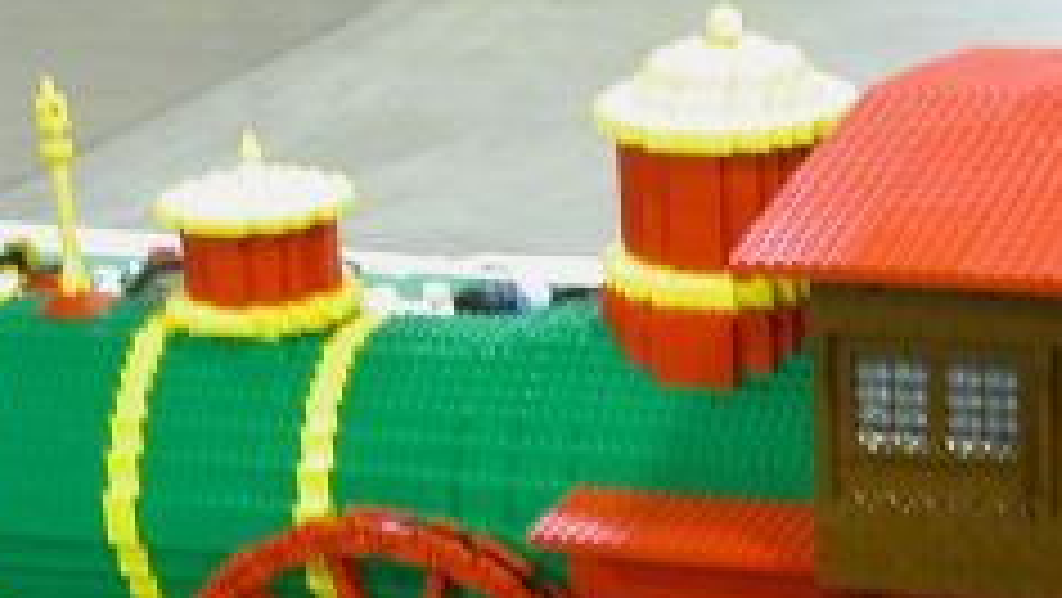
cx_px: 778
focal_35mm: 118
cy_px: 580
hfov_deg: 18.1
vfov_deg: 10.2
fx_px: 3324
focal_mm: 9.7
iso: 105
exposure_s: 1/4.7
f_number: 3.5
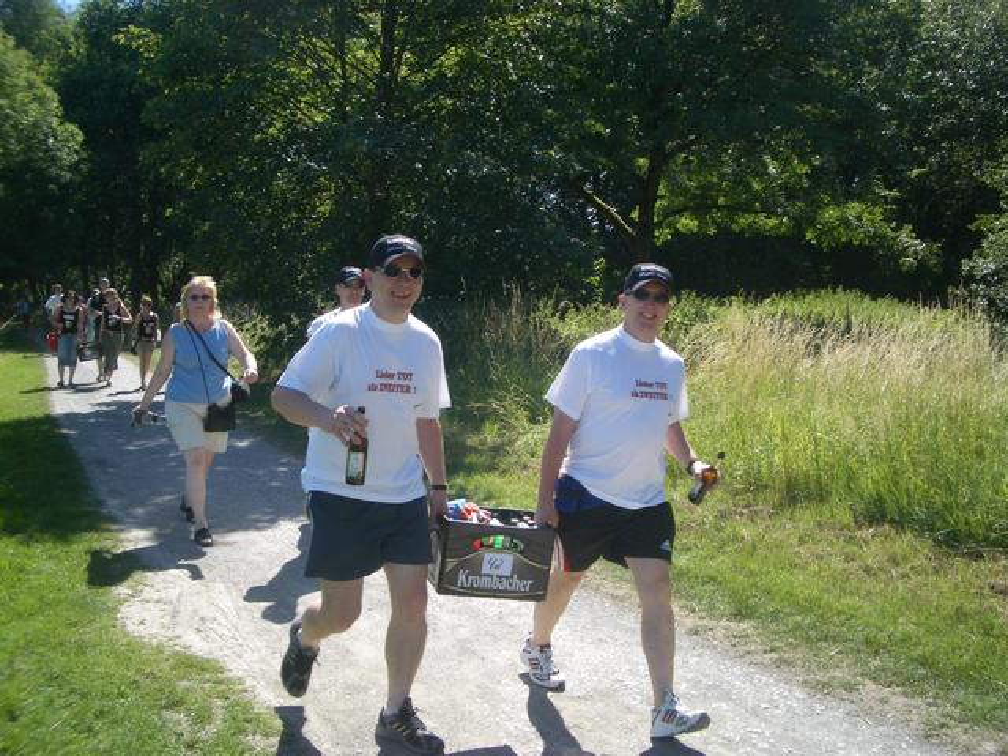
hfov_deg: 52.6
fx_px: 1019
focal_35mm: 35
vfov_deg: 40.7
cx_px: 504
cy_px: 378
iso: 50
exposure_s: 1/250
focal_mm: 5.8
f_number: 4.3
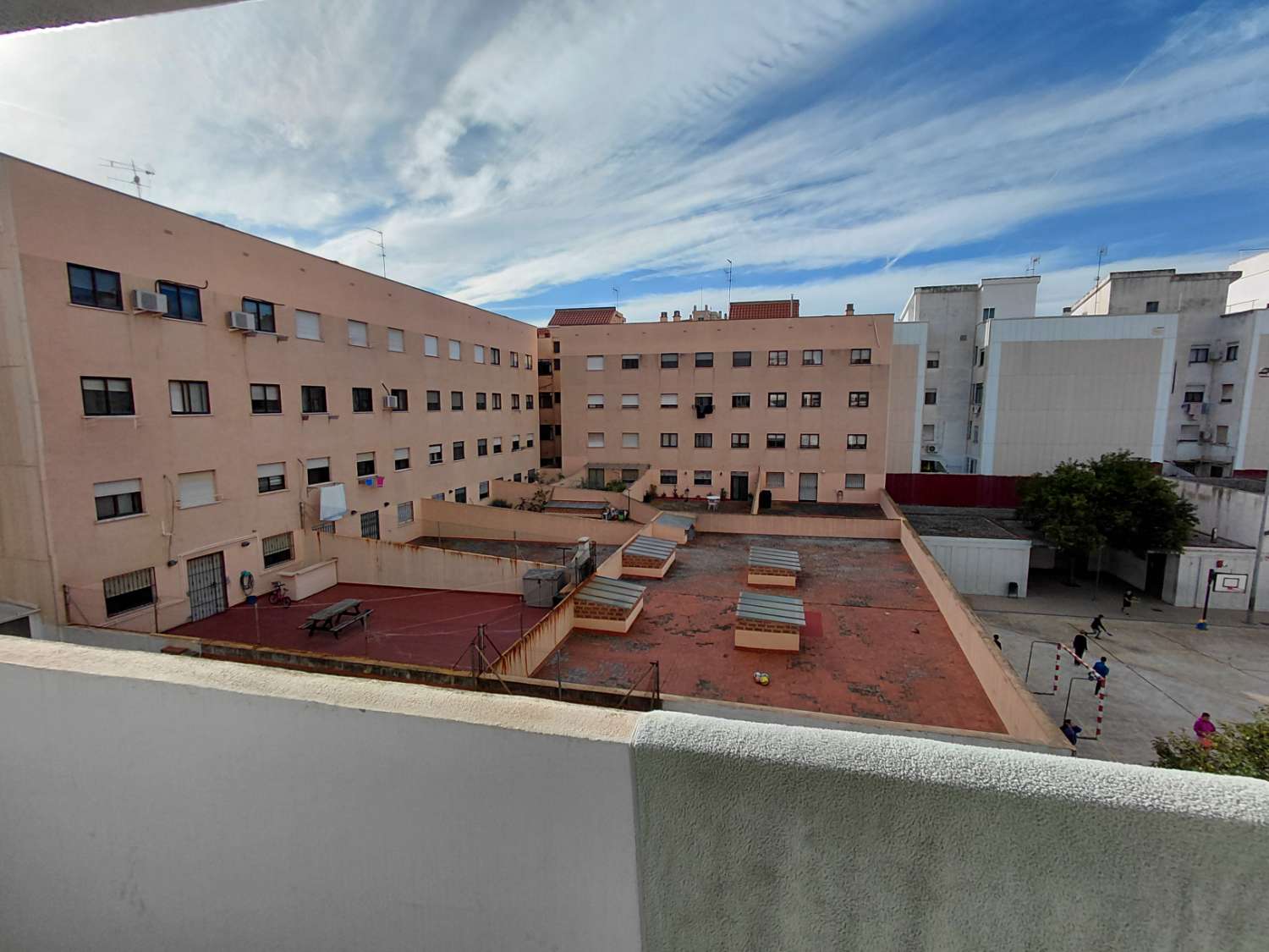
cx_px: 634
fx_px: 587
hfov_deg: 94.5
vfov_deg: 78.1
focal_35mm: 16
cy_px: 476
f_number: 2.2
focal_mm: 1.64
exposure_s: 1/2104
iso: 40
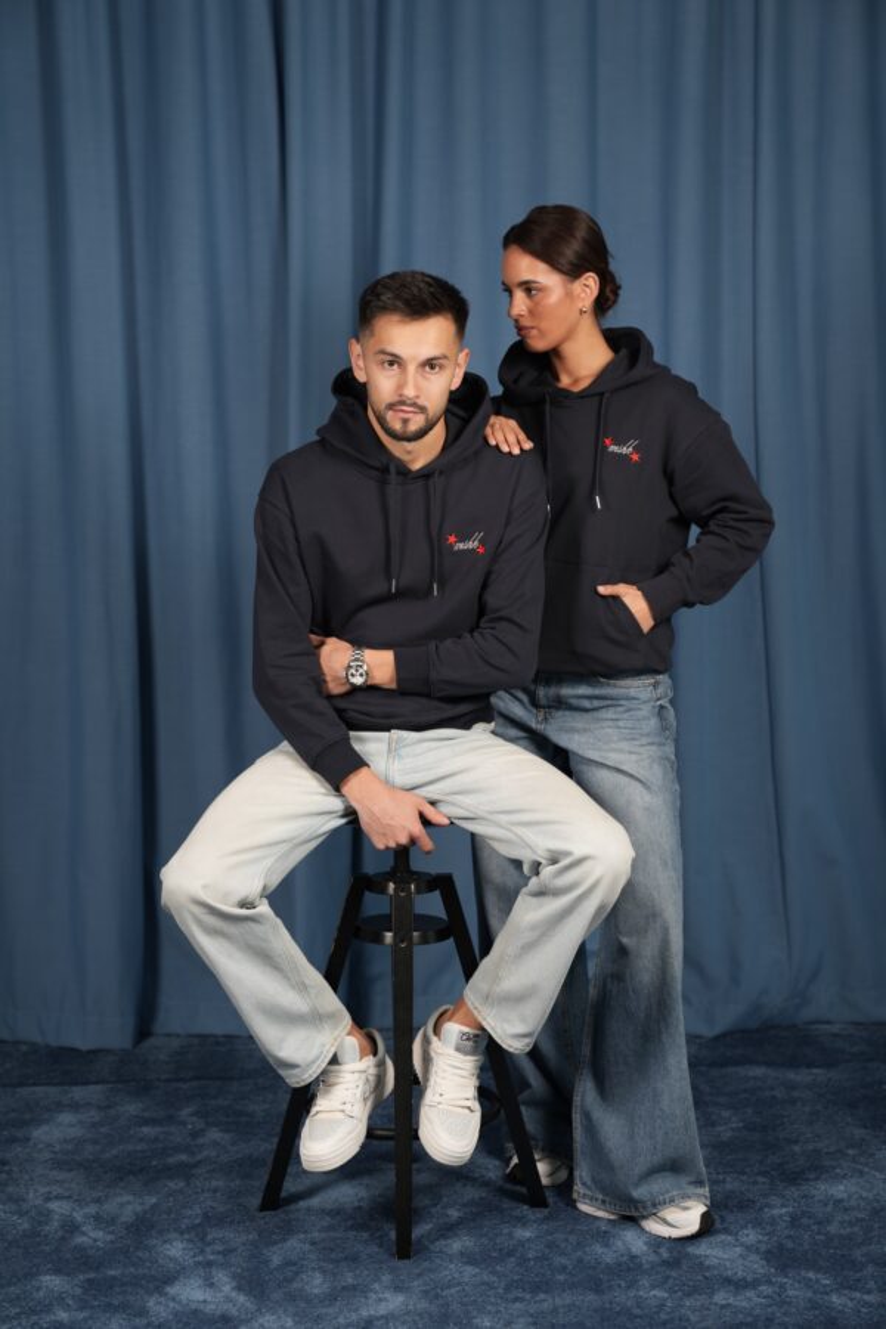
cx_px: 443
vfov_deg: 32.4
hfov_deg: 21.9
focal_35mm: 62
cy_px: 664
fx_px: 2289
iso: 125
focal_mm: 62
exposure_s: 1/200
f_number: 2.8
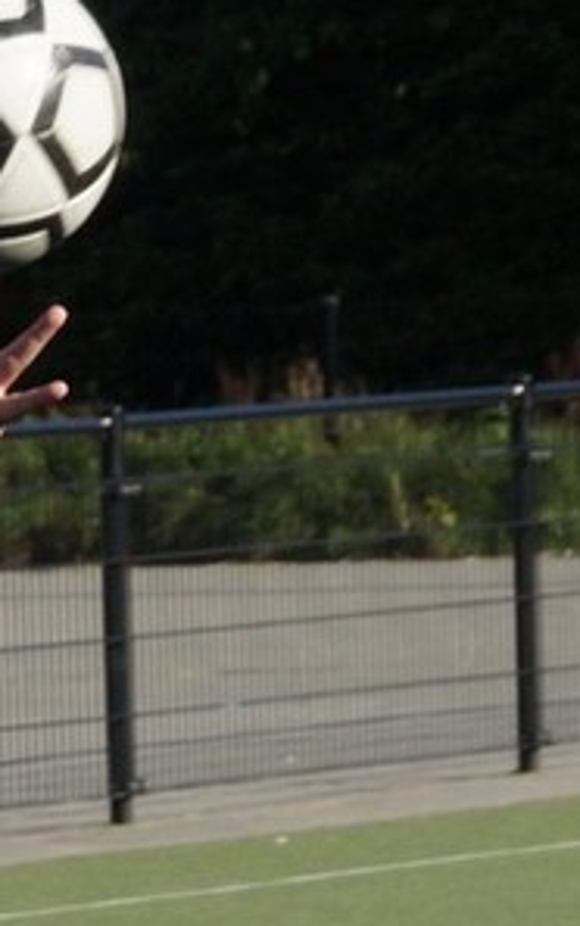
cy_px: 1041
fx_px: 9969
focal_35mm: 395
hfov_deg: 3.3
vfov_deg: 5.3
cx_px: -235
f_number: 11
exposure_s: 1/400
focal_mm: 75
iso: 400
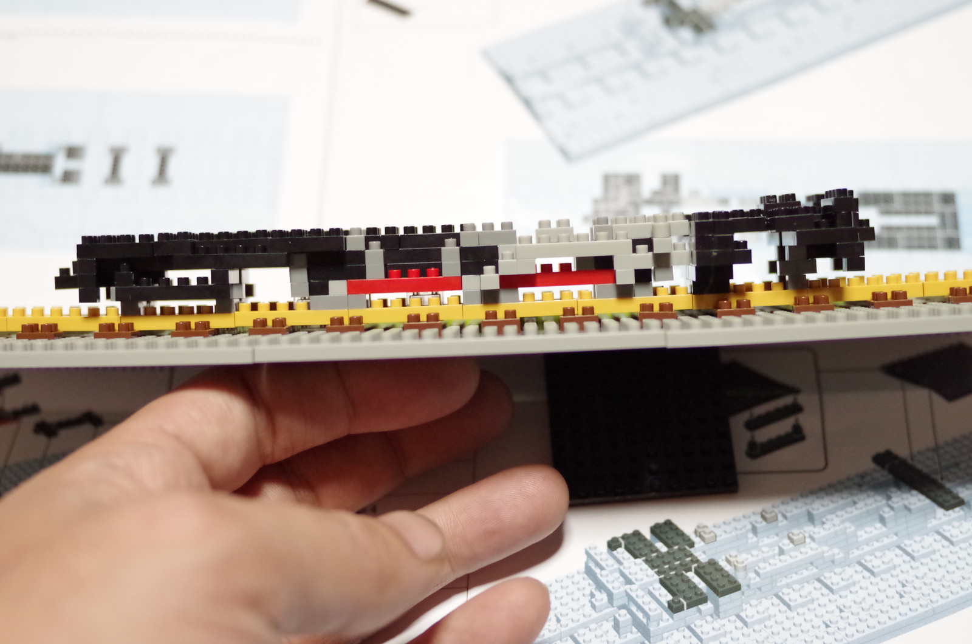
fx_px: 1617
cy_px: 322
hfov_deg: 33.5
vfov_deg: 22.5
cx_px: 486
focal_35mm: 60
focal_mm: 40
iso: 3200
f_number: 4
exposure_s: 1/80
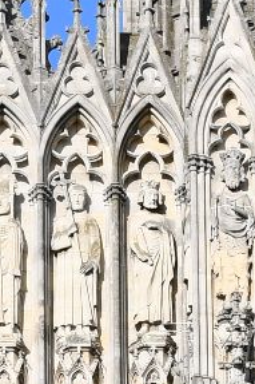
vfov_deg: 4.0
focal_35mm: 514
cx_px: -95
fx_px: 5467
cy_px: 504
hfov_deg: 2.7
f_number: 9
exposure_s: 1/320
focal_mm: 48
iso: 100
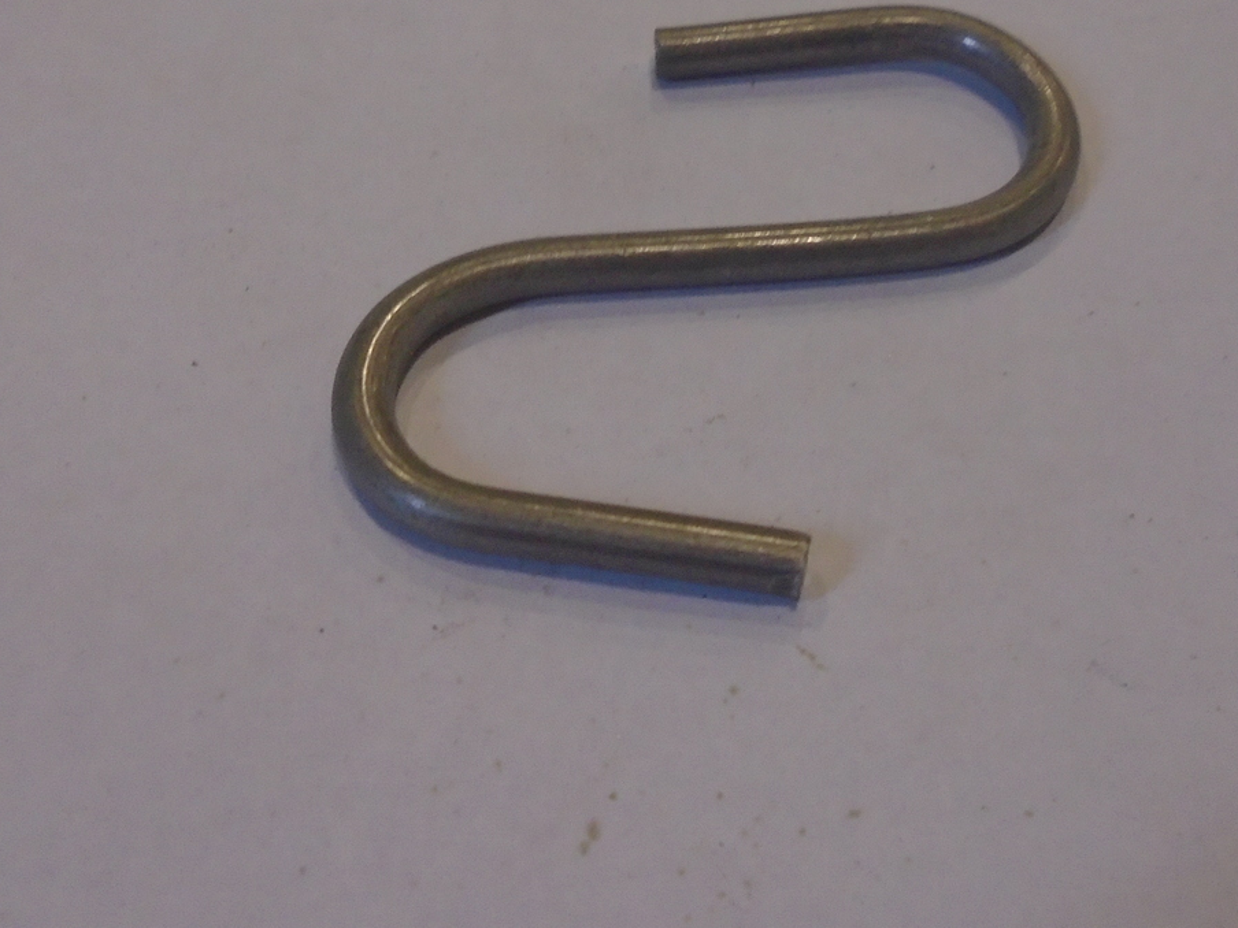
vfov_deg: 31.1
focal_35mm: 46
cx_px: 724
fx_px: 1645
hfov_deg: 41.1
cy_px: 255
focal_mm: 4.6
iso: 250
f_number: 3.2
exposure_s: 1/30
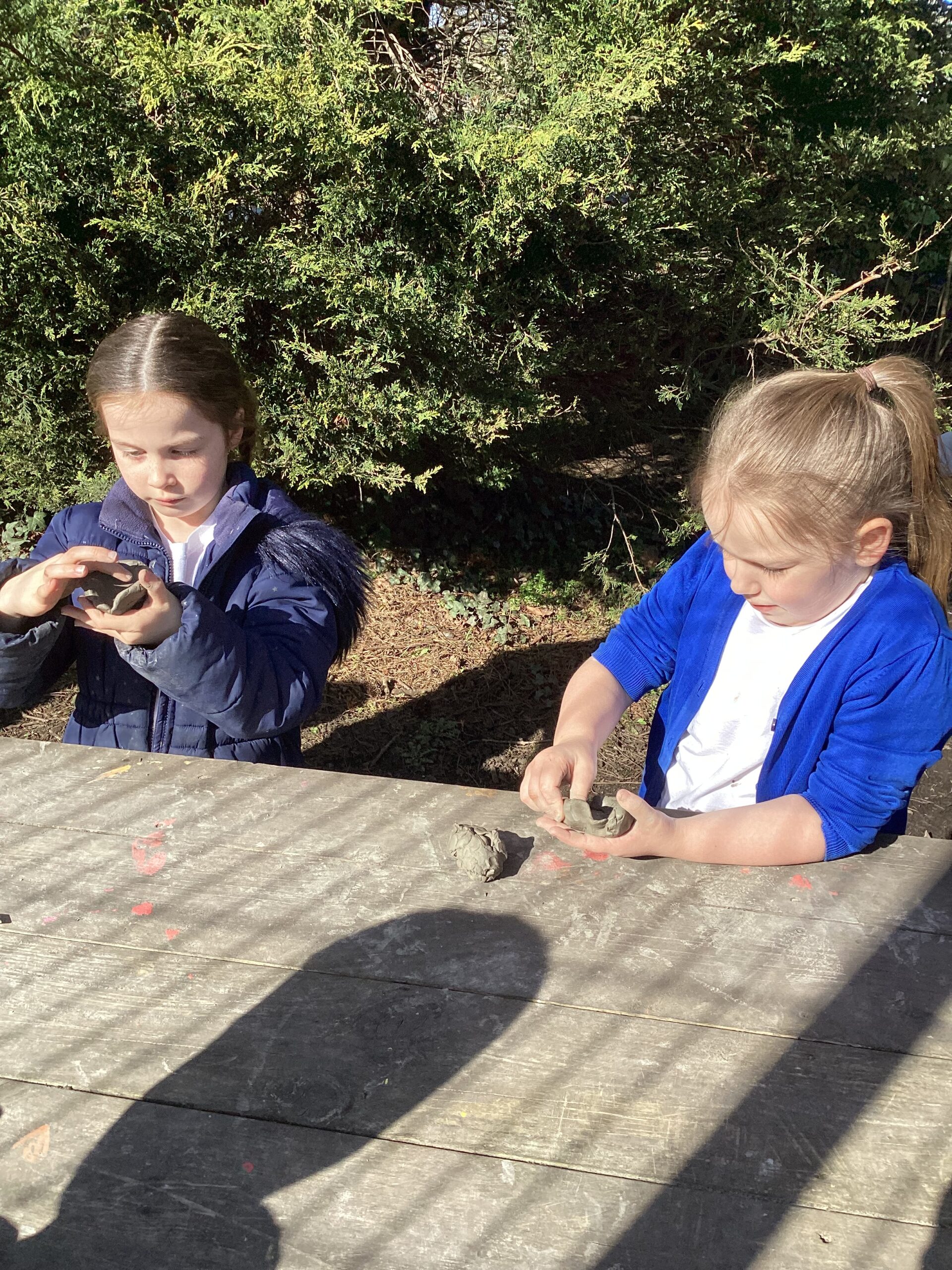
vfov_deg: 58.4
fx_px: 1137
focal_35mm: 31
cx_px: 476
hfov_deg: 45.4
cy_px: 635
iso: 25
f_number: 2.4
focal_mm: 3.3
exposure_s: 1/1072
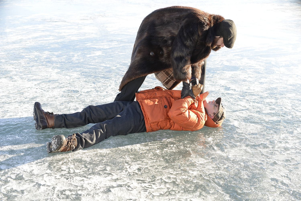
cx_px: 150
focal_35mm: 50
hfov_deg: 39.6
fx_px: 418
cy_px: 100
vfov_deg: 27.0
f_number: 5
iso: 200
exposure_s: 1/320
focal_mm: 50
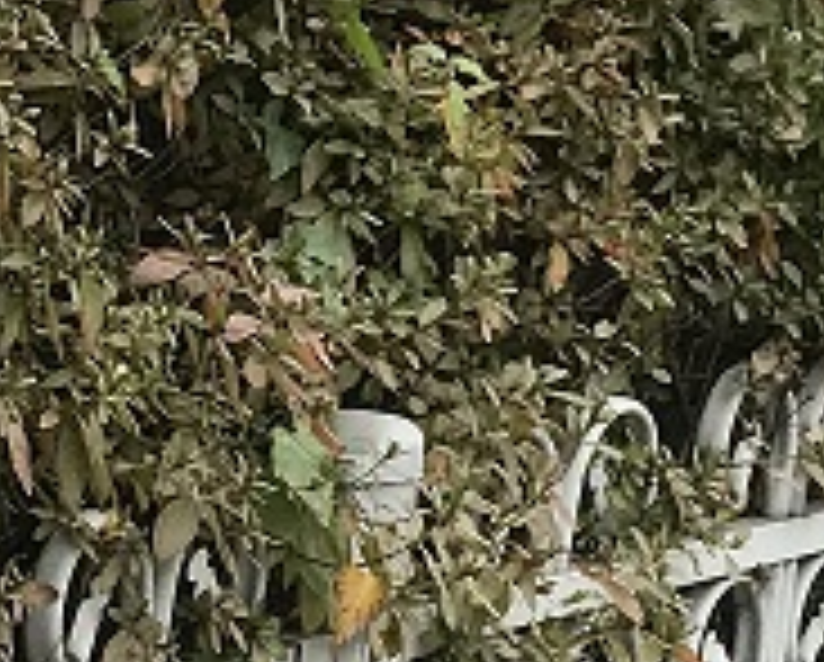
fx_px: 7474
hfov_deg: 6.0
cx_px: -1234
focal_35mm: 306
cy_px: 1049
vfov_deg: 5.0
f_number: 2.8
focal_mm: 6.6
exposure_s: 1/120
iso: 25
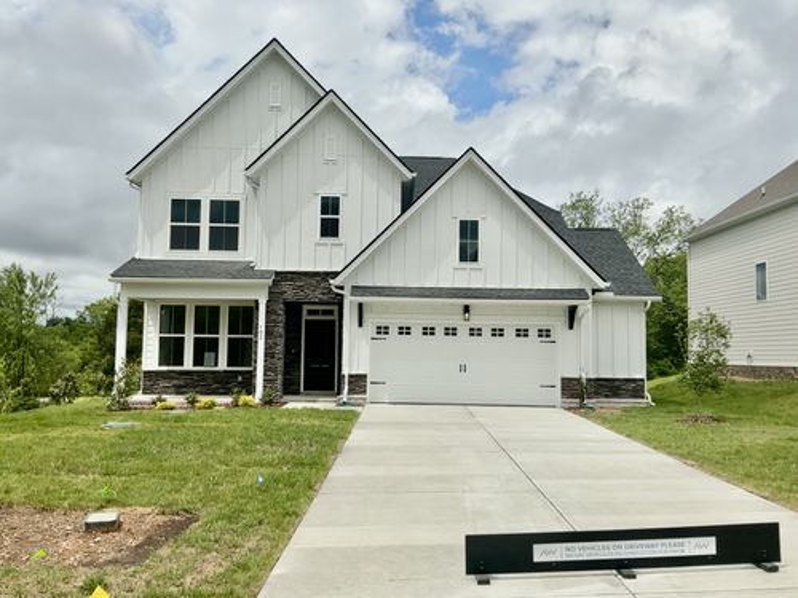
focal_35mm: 29
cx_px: 399
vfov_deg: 48.2
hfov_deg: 61.7
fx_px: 669
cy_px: 299
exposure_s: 1/3788
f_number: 1.8
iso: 25
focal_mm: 3
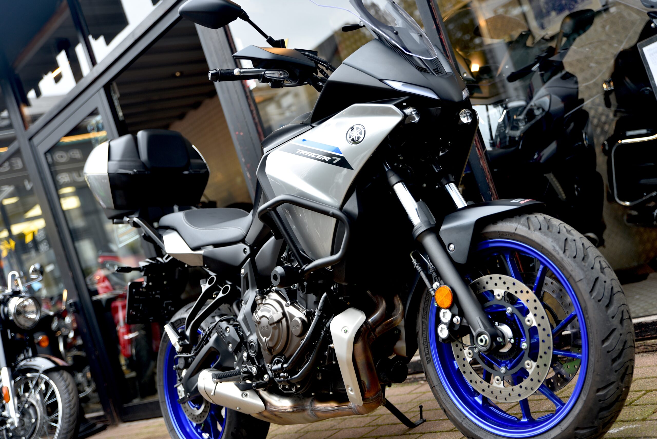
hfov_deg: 39.6
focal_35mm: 50
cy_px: 220
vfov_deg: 27.0
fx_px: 913
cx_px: 328
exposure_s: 1/50
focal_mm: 50
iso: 100
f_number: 2.8
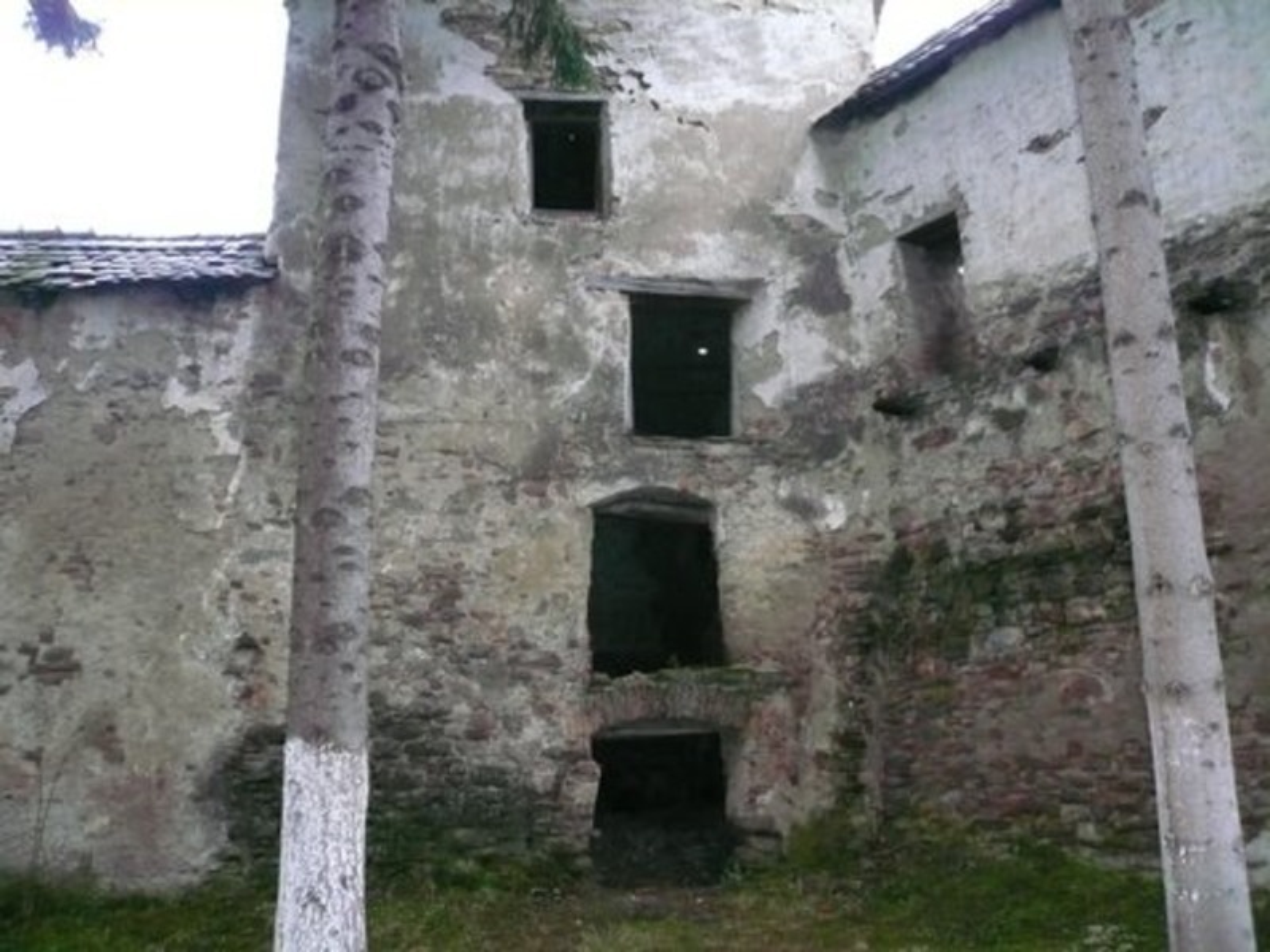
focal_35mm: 28
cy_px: 476
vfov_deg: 49.7
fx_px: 1027
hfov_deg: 63.4
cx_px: 635
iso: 400
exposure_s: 1/30
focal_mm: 4.6
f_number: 2.8
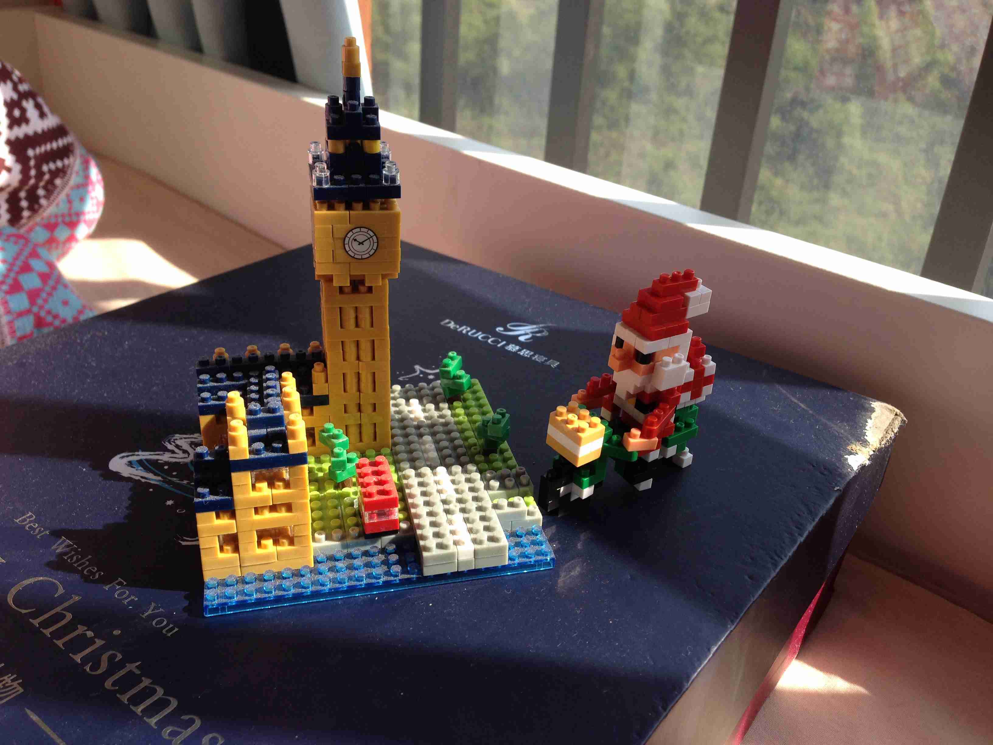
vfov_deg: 42.9
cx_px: 496
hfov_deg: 55.4
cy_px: 372
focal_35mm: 33
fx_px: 947
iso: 50
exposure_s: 1/493
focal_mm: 4.12
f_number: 2.4
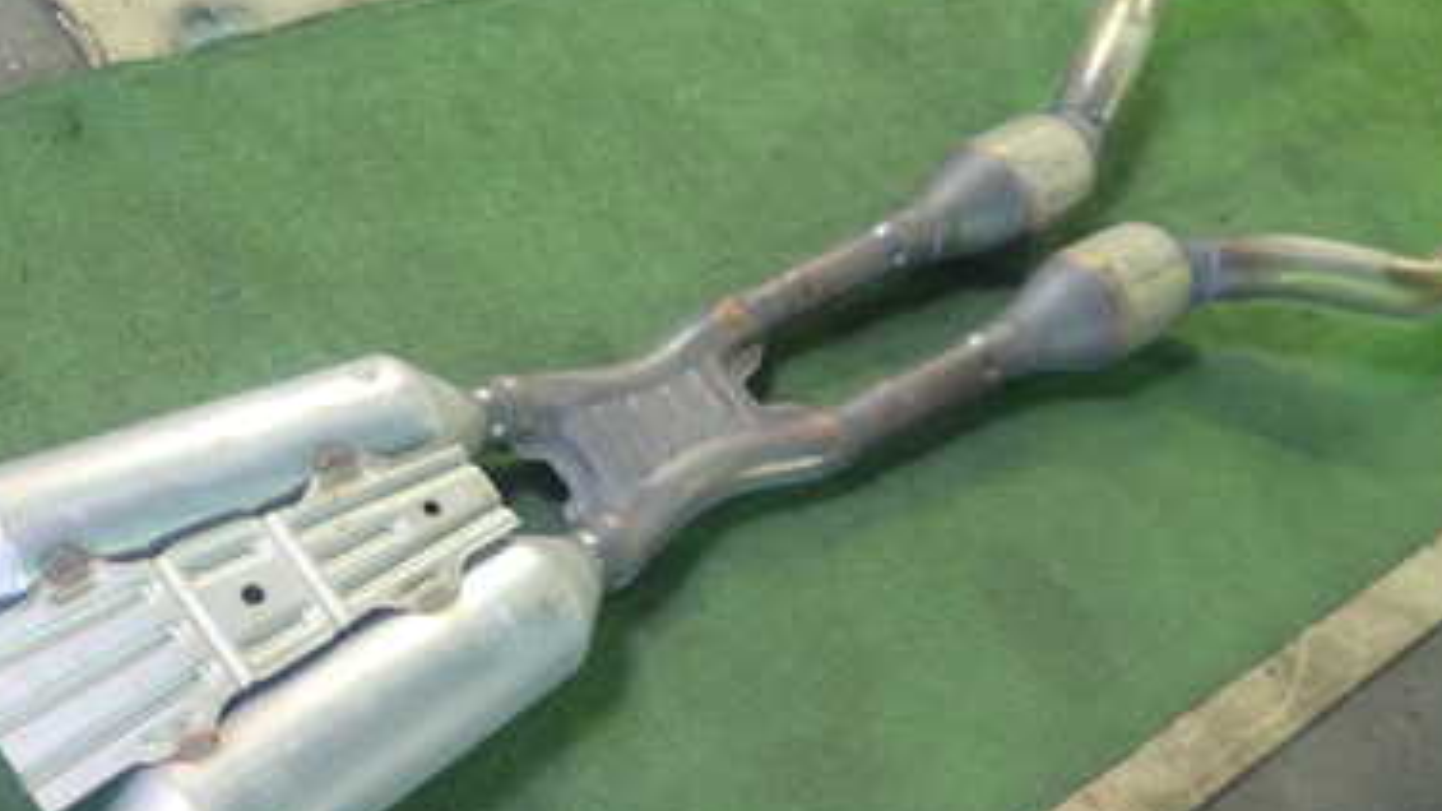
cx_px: 685
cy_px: 532
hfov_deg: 39.9
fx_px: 1988
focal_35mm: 52
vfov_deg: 23.0
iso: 400
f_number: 2.3
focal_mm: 5.4
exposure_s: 1/30
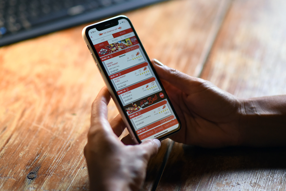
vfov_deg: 16.1
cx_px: 143
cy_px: 96
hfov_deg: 23.9
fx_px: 675
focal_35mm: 85
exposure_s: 1/1000
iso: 2500
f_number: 2
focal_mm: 85
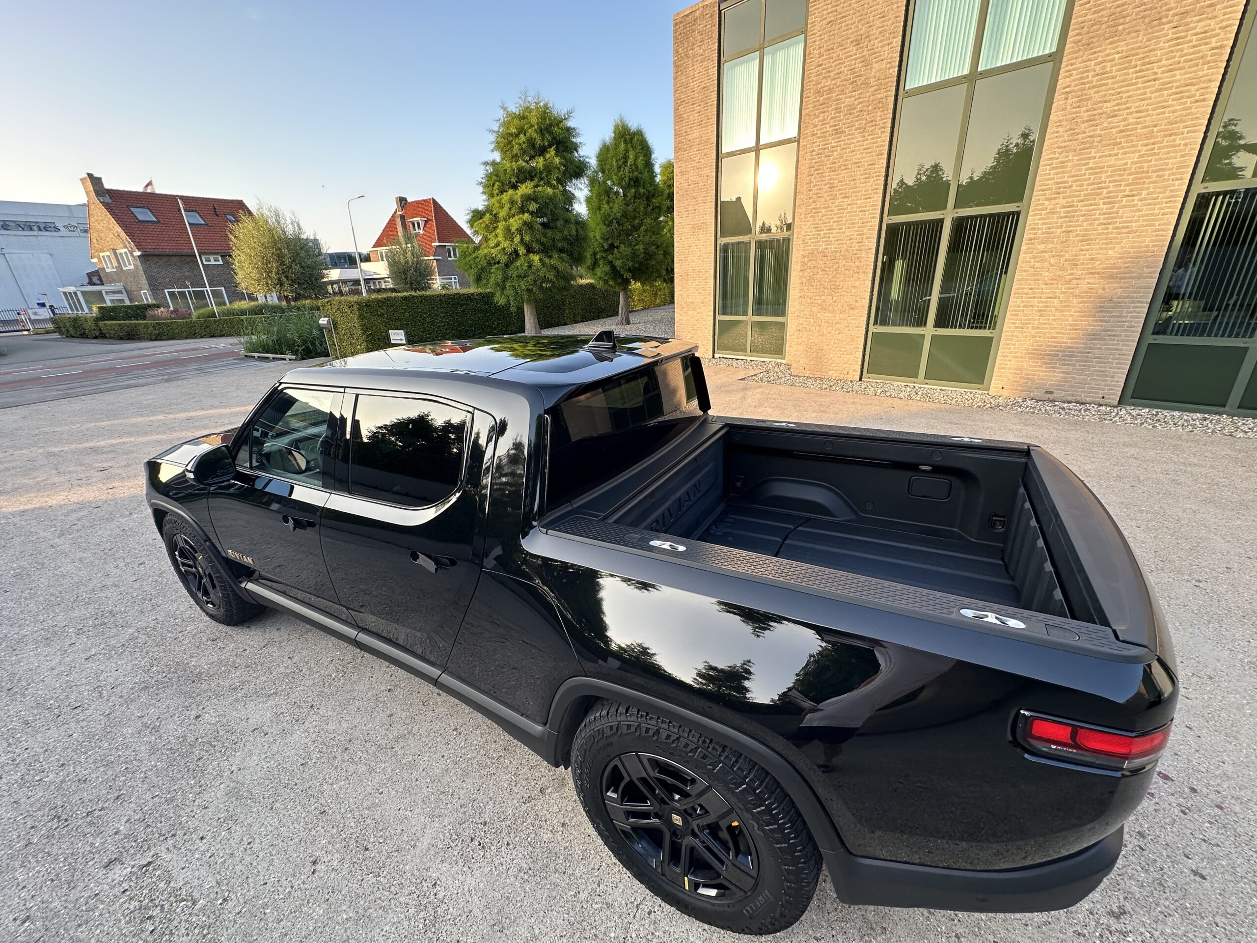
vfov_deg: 85.7
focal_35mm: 14
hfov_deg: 102.1
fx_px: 508
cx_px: 628
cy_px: 472
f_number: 2.2
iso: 40
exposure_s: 1/111
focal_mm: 2.22
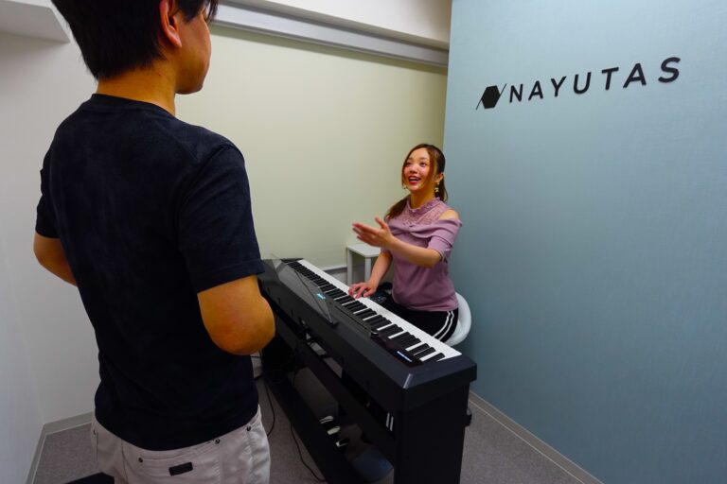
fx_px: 363
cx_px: 364
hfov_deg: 90.0
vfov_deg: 67.4
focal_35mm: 18
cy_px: 242
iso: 125
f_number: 2.8
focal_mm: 6.9
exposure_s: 1/40
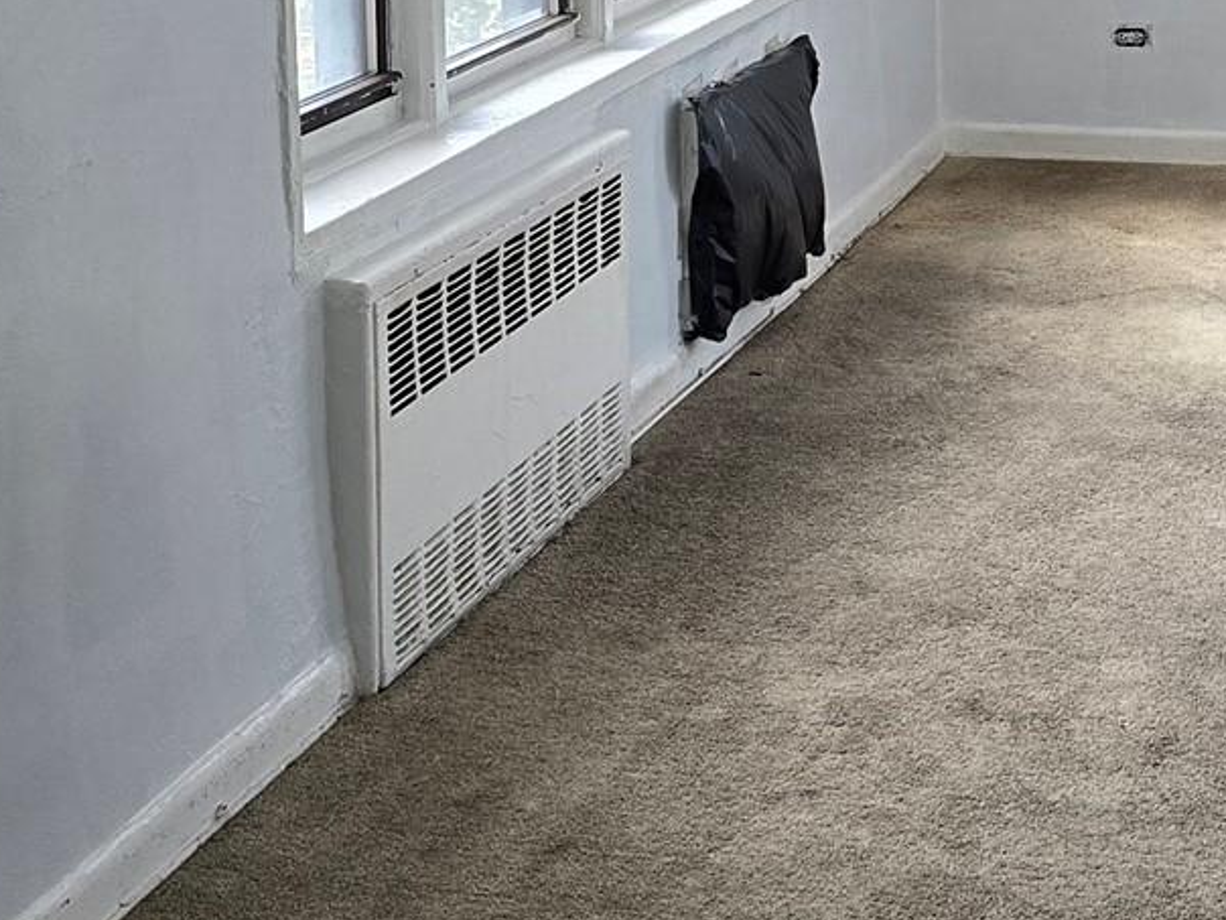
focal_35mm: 78
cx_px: 1301
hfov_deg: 23.7
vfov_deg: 18.5
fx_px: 2763
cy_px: 53
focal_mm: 6.3
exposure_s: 1/180
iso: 125
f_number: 1.7
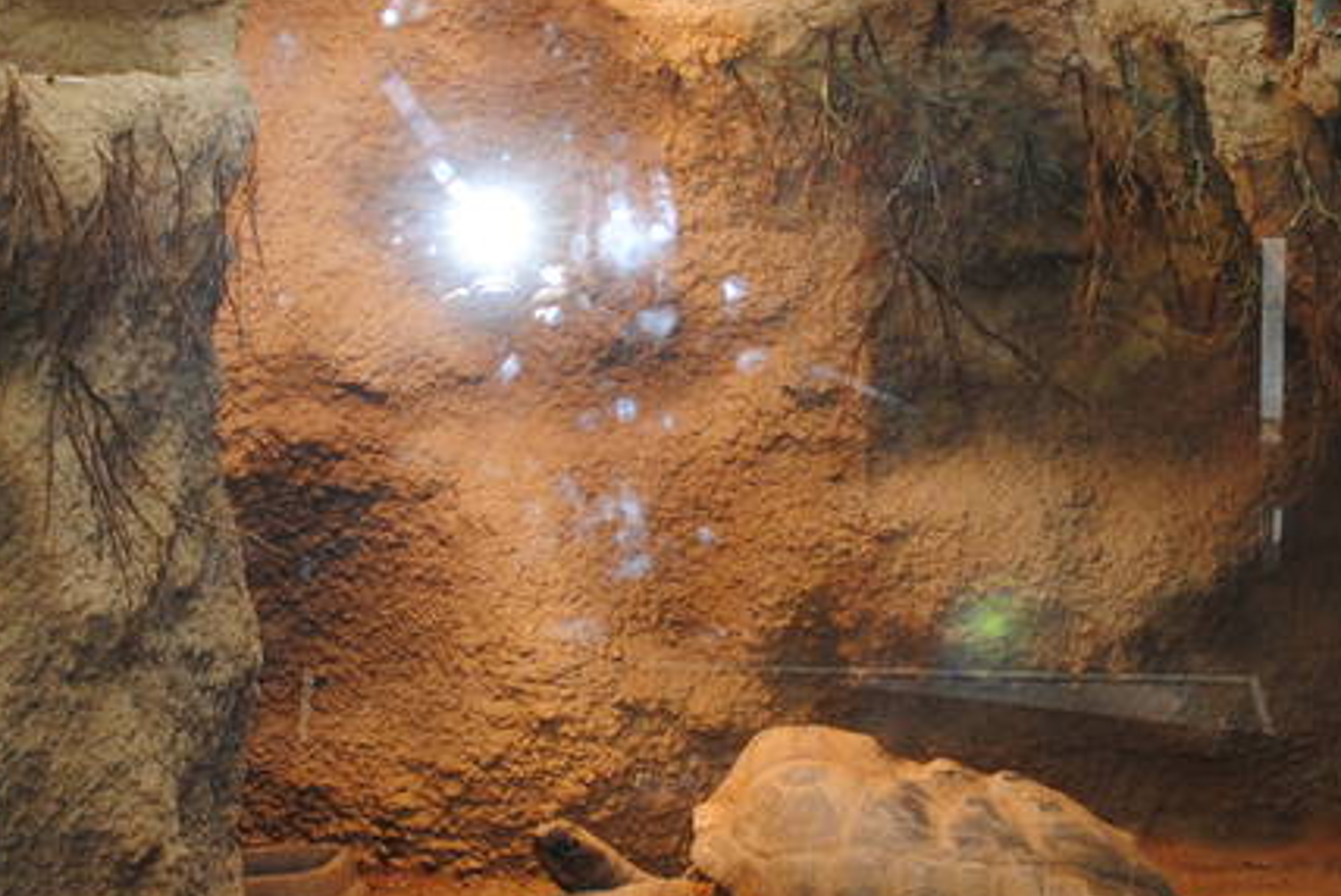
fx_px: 3765
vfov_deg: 13.6
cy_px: 459
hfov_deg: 20.2
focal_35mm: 101
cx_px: 761
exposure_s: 1/60
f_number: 3.5
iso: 200
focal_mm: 18
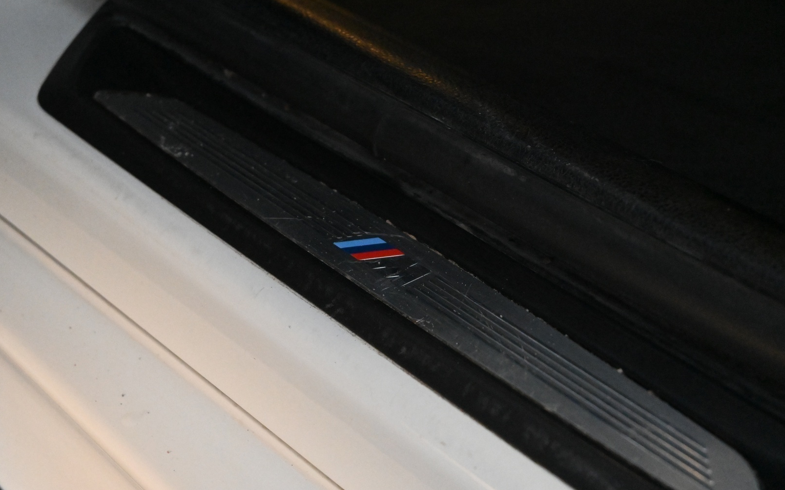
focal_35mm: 77
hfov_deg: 26.8
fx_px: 1647
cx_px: 391
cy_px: 254
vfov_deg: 16.9
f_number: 6.3
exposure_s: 1/80
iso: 10000
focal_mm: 50
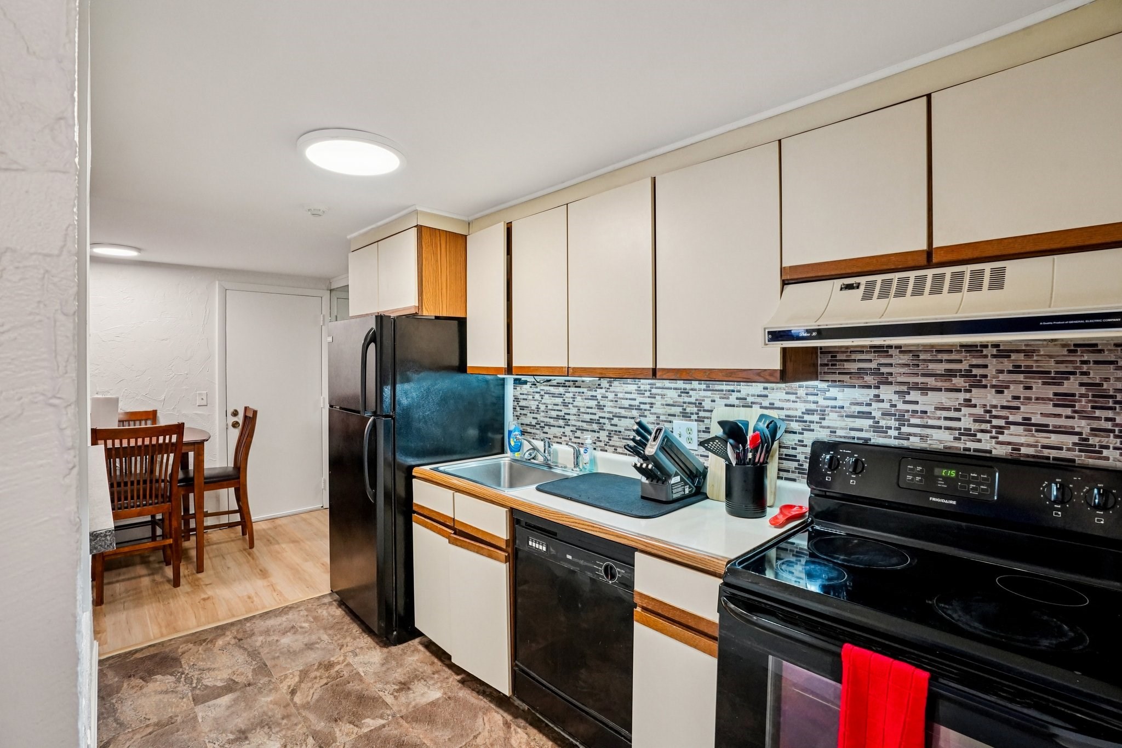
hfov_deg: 96.7
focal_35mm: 16
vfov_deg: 73.7
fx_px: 499
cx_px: 561
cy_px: 374
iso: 1250
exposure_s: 1/30
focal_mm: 16
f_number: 8
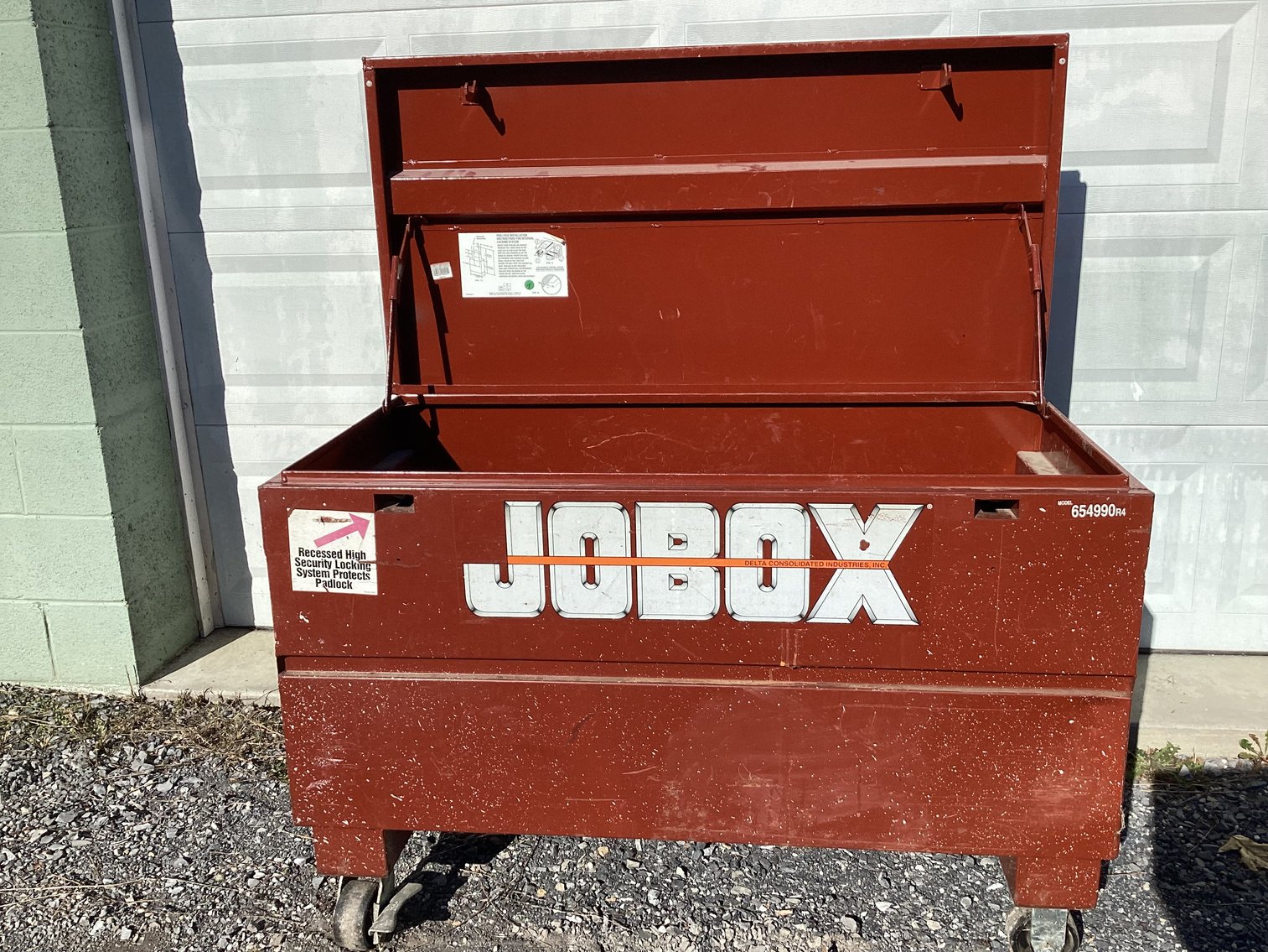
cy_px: 476
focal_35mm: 31
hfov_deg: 58.3
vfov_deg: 45.4
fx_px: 1136
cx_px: 634
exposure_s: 1/1942
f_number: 2.4
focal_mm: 3.3
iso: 25
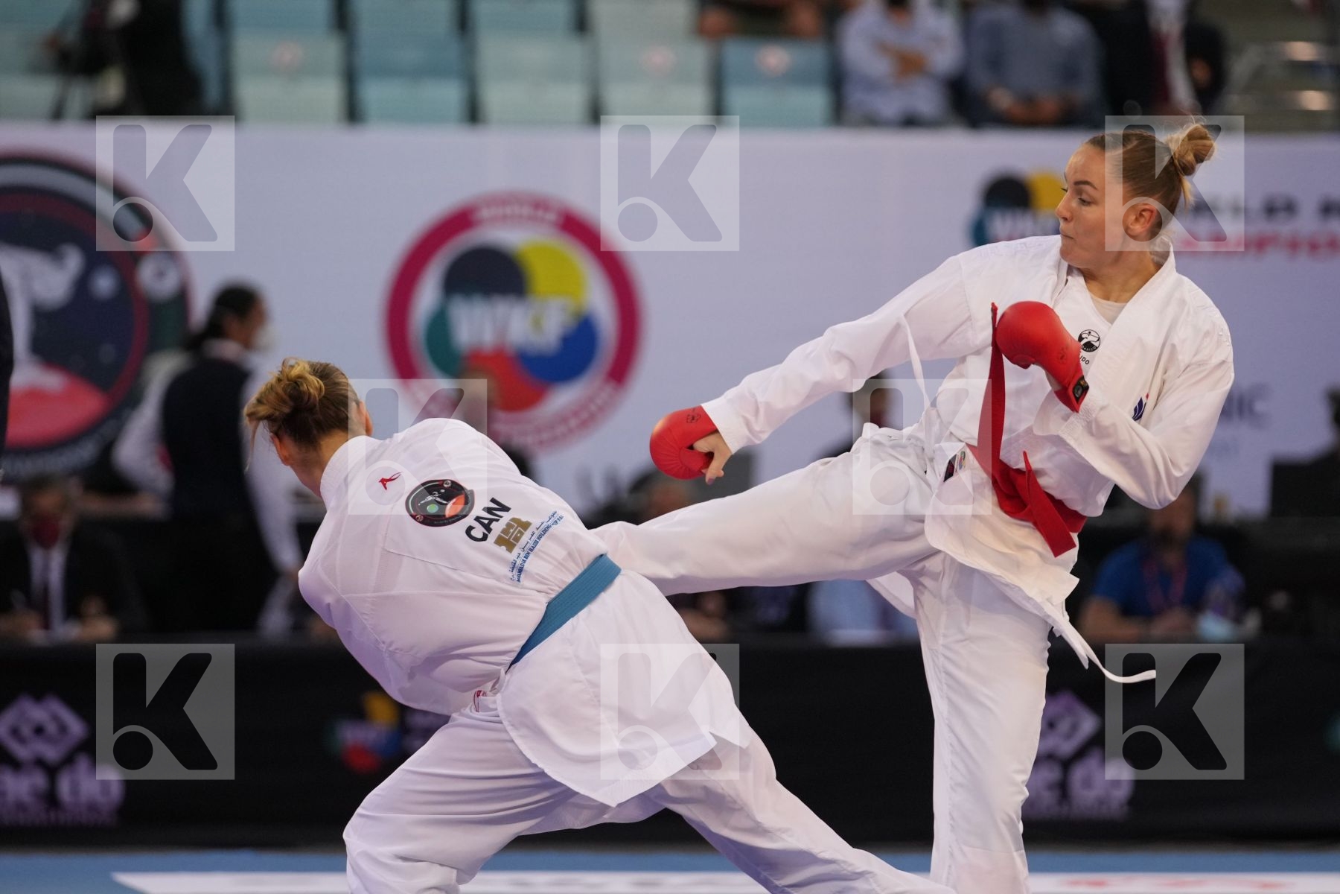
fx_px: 10161
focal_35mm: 273
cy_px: 447
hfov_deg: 7.5
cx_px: 670
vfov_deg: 5.0
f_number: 2.8
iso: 1600
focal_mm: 182
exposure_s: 1/1000
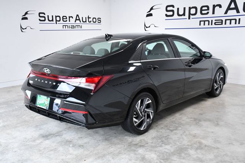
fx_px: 245
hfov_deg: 53.2
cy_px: 82
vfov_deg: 36.8
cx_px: 122
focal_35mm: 36
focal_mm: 24
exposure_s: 1/320
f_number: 9
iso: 2500
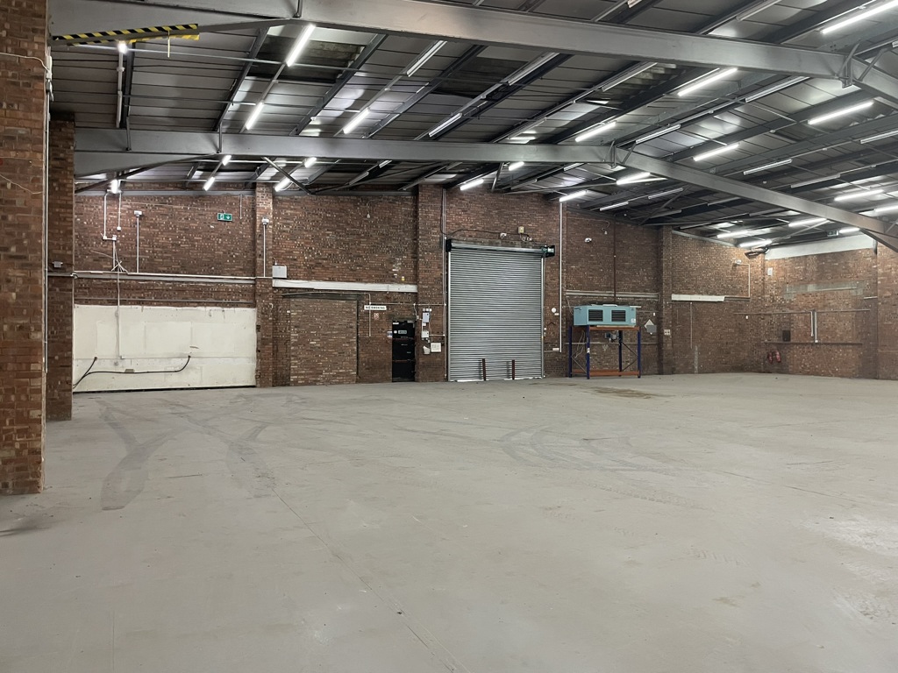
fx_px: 674
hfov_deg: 67.3
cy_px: 336
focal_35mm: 26
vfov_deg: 53.1
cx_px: 449
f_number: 1.6
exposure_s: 1/50
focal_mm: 4.2
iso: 320
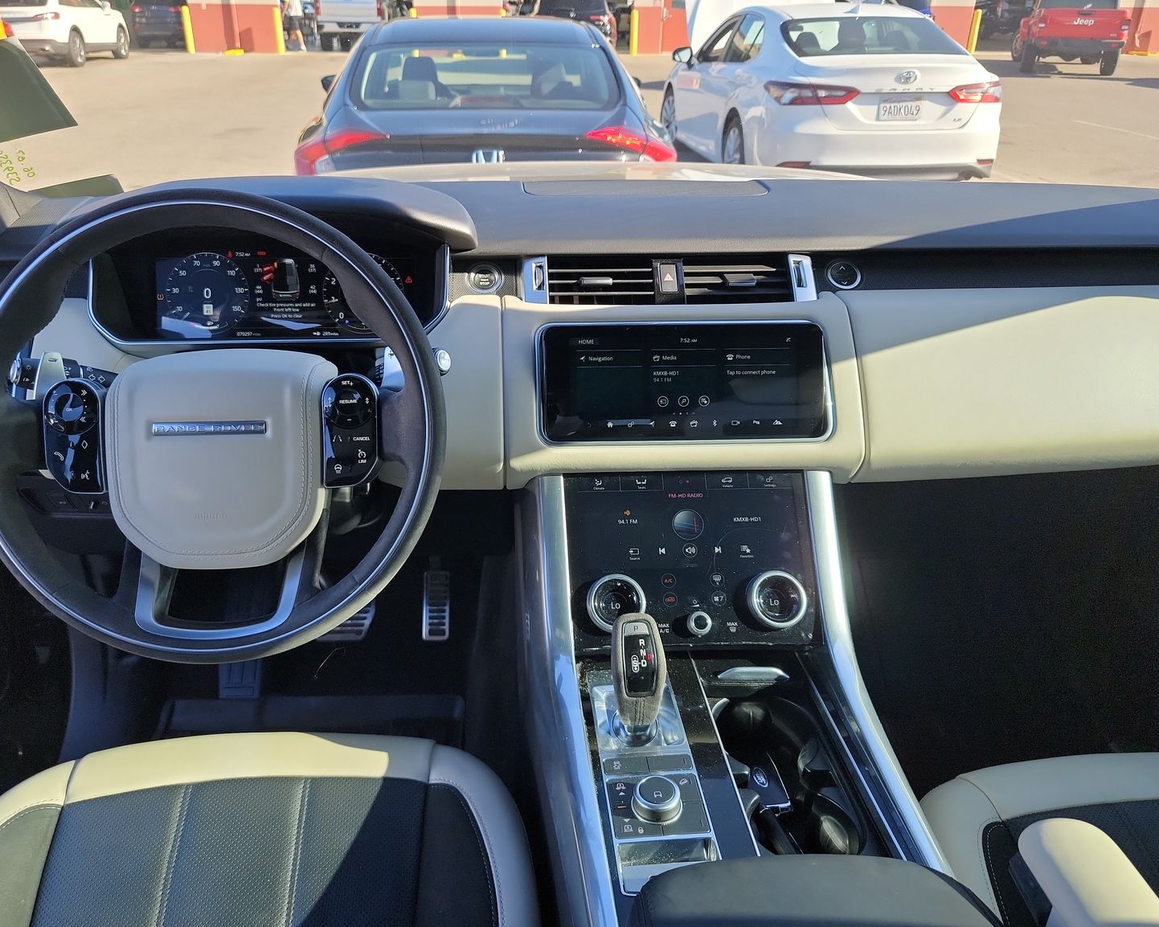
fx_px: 892
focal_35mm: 26
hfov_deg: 66.0
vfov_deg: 54.9
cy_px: 451
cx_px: 547
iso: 50
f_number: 1.8
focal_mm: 6.7
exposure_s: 1/119
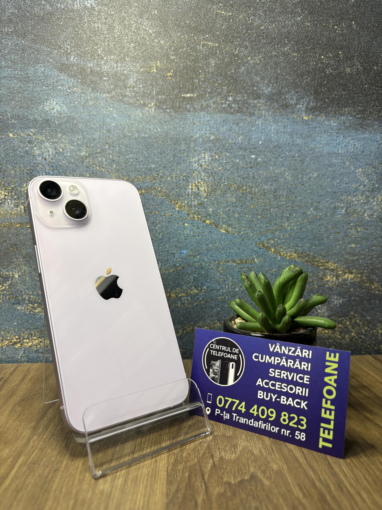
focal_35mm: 26
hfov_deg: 53.1
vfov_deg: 67.3
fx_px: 383
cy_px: 255
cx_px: 191
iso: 125
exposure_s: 1/63
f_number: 1.6
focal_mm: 5.96
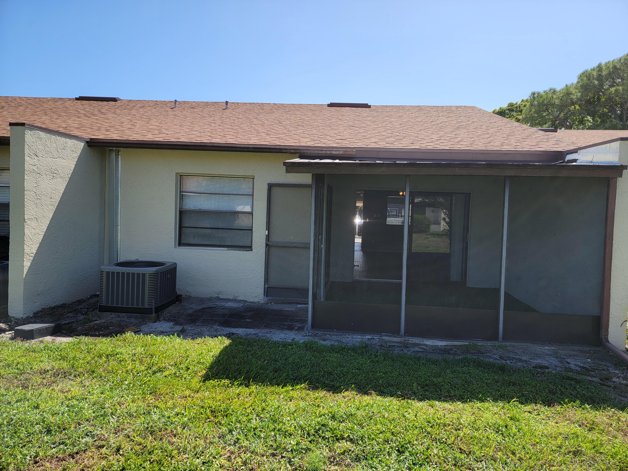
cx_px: 314
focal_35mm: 24
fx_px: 435
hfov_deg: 71.6
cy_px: 236
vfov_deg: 56.8
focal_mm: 6.7
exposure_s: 1/717
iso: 16
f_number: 1.8
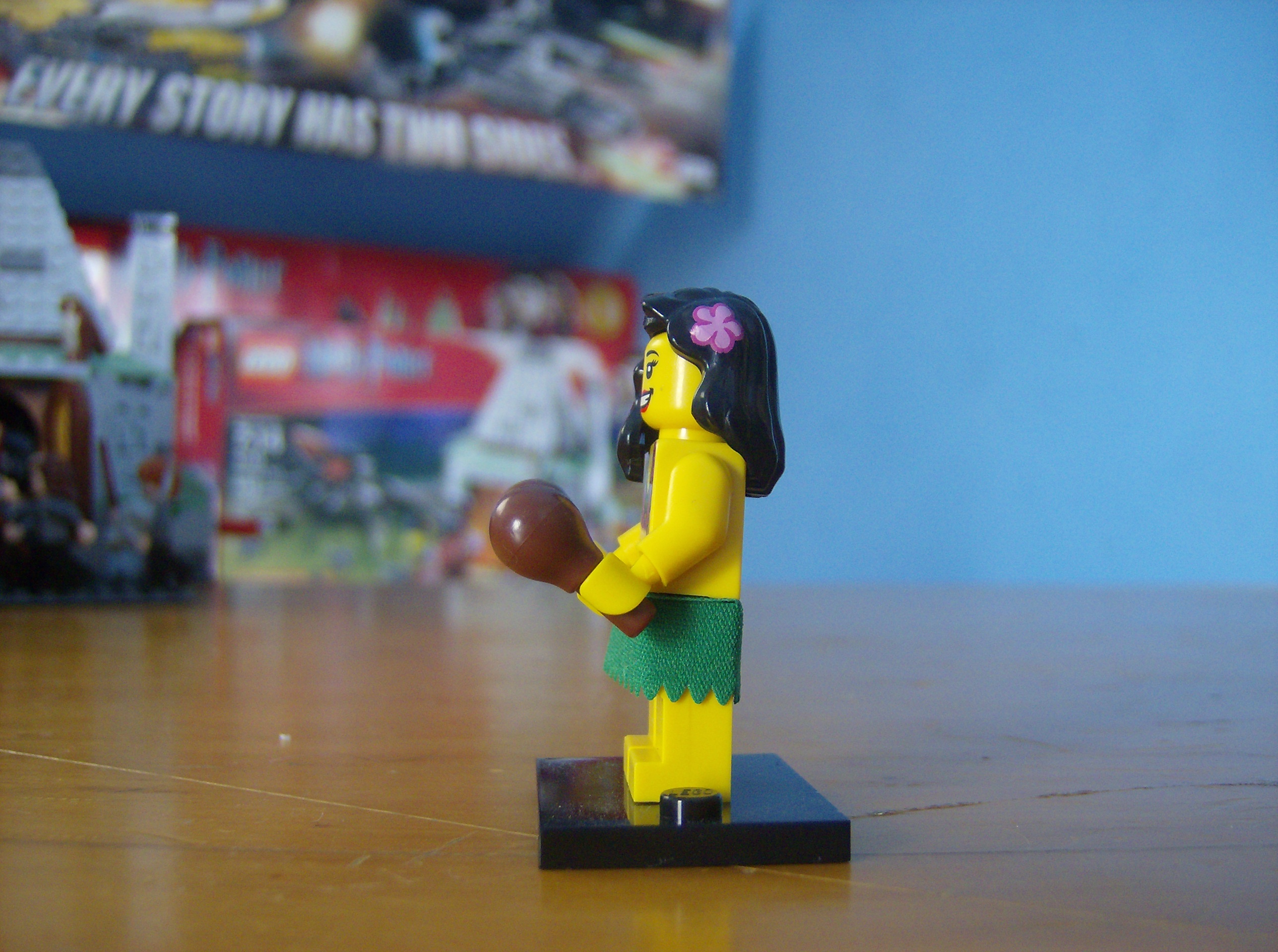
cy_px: 476
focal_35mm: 36
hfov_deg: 51.5
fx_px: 1326
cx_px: 639
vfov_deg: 39.5
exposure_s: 1/14.6
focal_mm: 6
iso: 200
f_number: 2.8
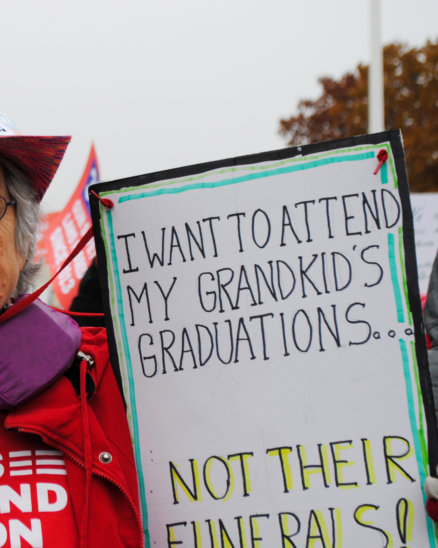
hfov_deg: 16.4
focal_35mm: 93
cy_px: 274
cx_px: 57
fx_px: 1507
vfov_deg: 20.6
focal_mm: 44
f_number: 5.6
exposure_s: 1/125
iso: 200
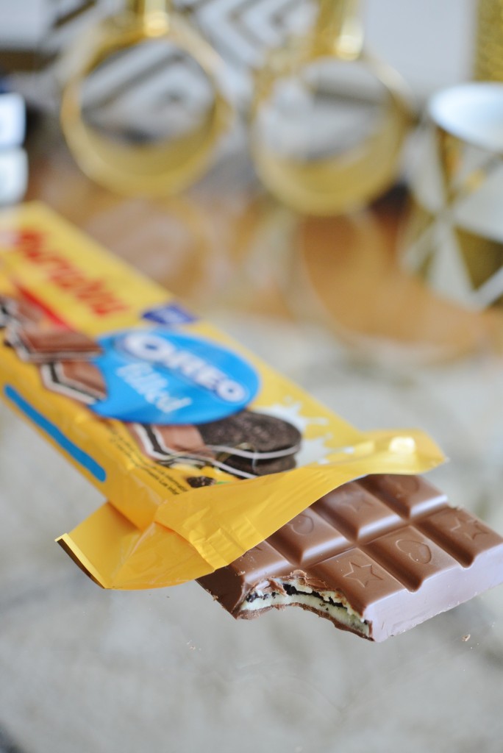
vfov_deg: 33.4
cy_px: 376
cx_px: 252
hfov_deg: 22.7
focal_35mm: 60
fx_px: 1256
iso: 1250
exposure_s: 1/200
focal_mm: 60
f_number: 4
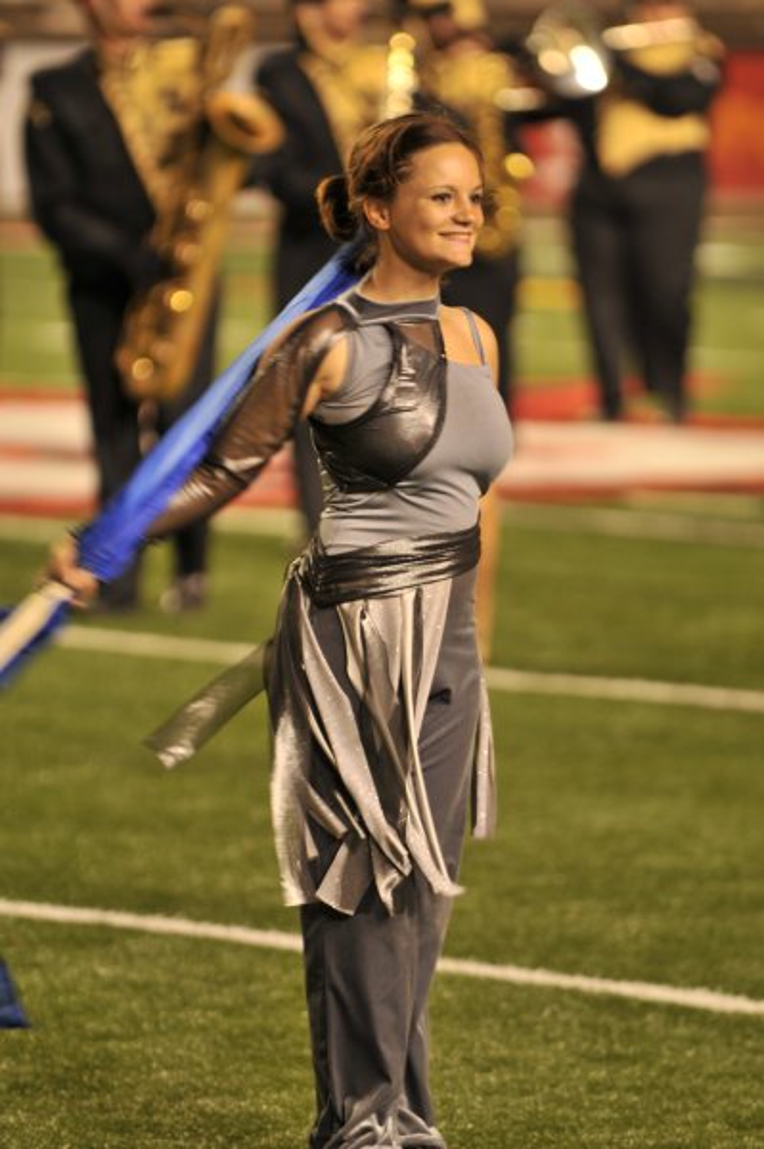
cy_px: 574
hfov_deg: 4.6
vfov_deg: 6.9
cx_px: 382
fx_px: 9566
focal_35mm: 300
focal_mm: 200
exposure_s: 1/60
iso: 250
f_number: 2.8
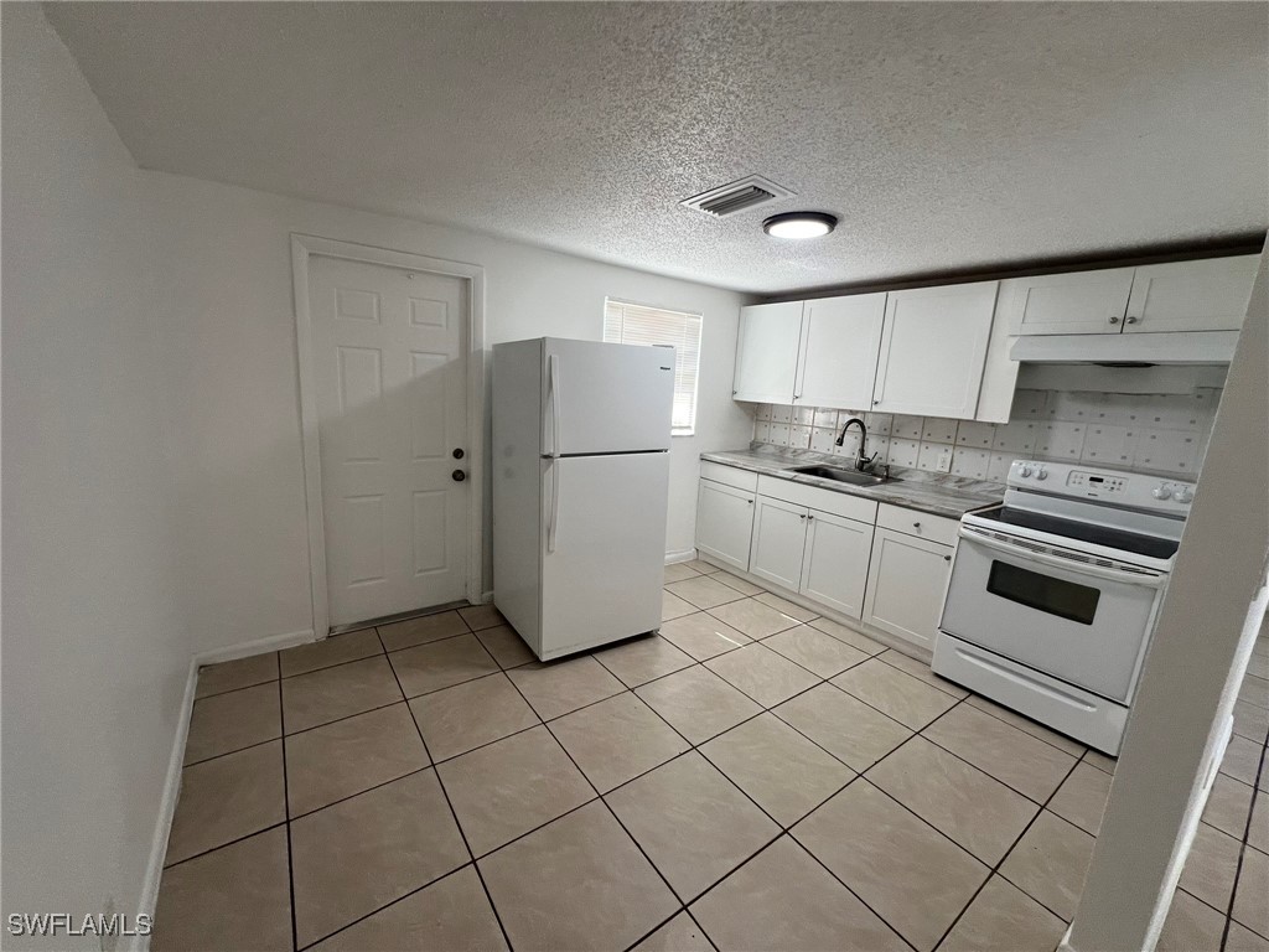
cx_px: 634
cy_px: 476
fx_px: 477
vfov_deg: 89.9
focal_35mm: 13
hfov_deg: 106.2
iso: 80
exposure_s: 1/99
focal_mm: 1.57
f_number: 1.8
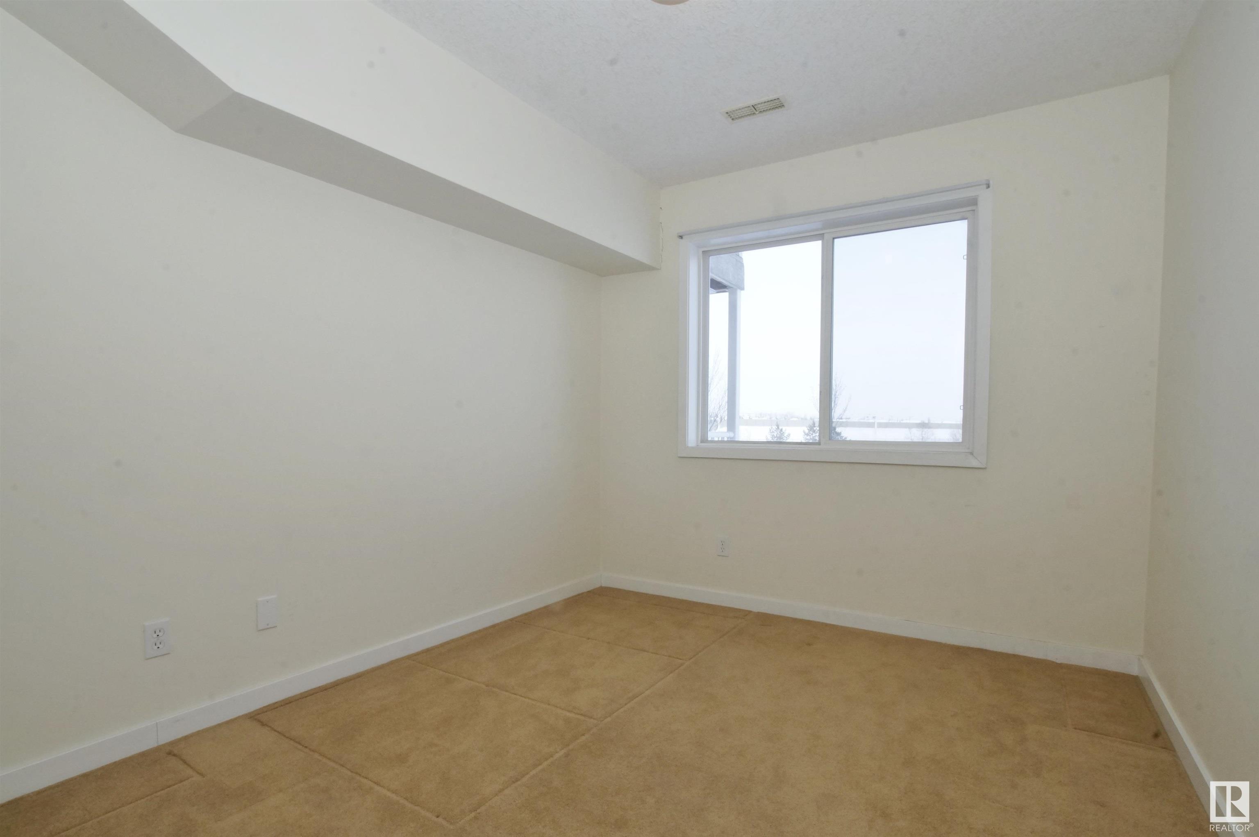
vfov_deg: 72.0
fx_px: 577
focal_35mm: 16
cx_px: 630
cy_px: 418
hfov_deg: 95.0
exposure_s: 1/30
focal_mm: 11
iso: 800
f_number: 20
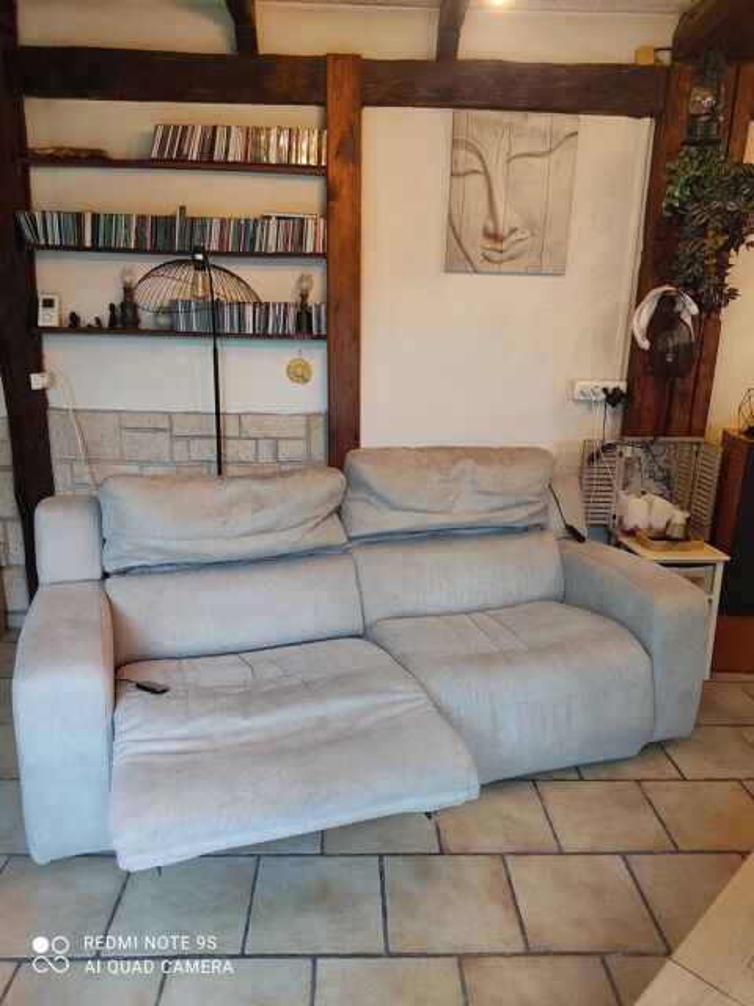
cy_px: 503
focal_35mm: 26
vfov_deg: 67.3
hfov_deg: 53.1
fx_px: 755
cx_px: 377
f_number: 1.79
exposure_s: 1/33
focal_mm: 4.74
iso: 998
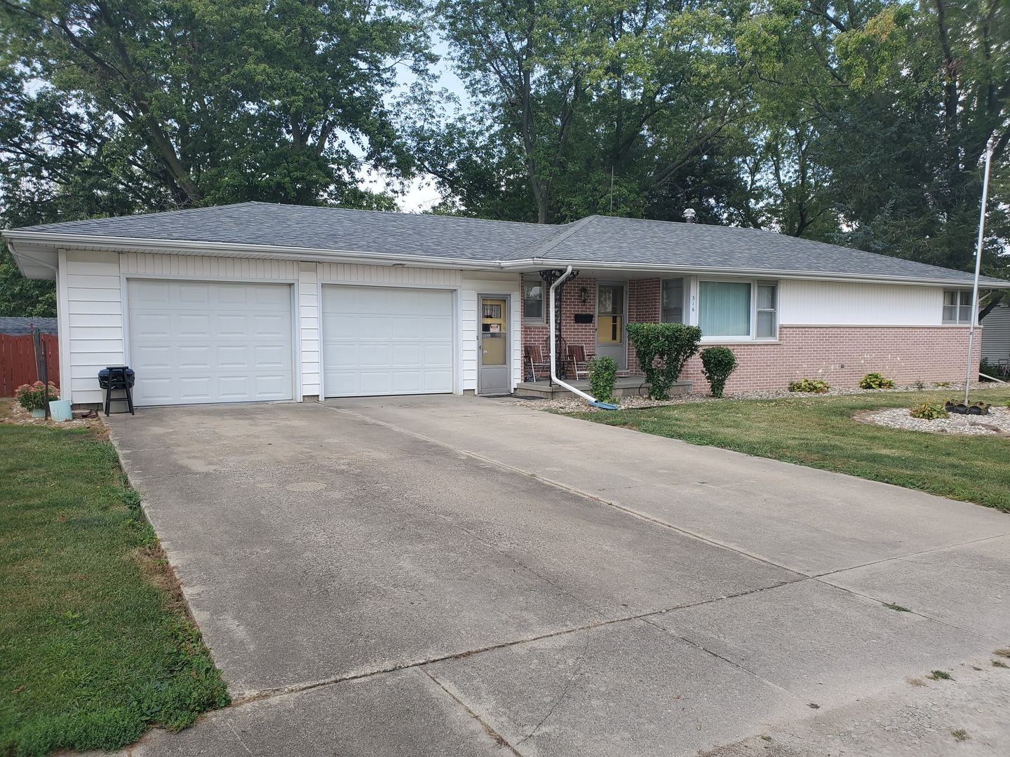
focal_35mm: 26
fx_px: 759
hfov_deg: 67.3
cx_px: 505
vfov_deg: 53.1
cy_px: 378
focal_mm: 4.3
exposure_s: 1/642
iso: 50
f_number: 2.4
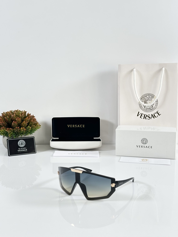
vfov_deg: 39.7
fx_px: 329
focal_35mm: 48
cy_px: 118
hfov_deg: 30.3
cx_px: 89
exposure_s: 1/100
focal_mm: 6.86
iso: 80
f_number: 1.78
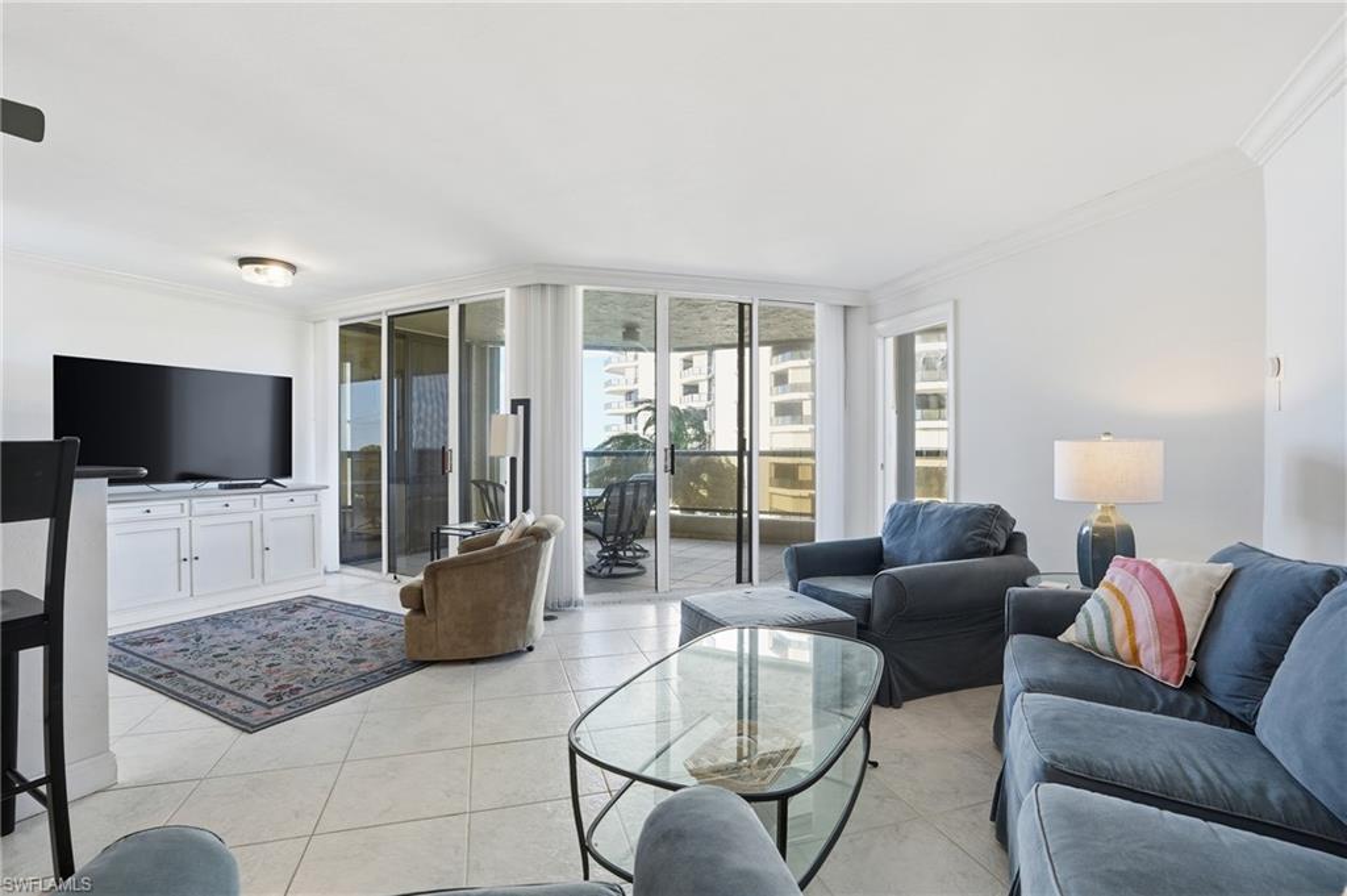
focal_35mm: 16
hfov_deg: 96.8
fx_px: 598
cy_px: 448
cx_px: 674
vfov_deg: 73.7
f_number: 9
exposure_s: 1/80
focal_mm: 16
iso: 200
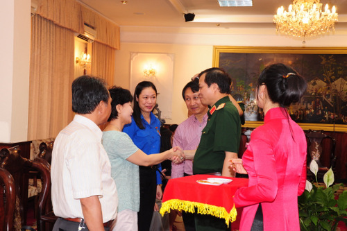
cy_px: 116
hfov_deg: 33.4
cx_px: 174
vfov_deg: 22.6
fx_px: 578
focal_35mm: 60
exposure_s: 1/30
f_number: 5.6
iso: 500
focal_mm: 40
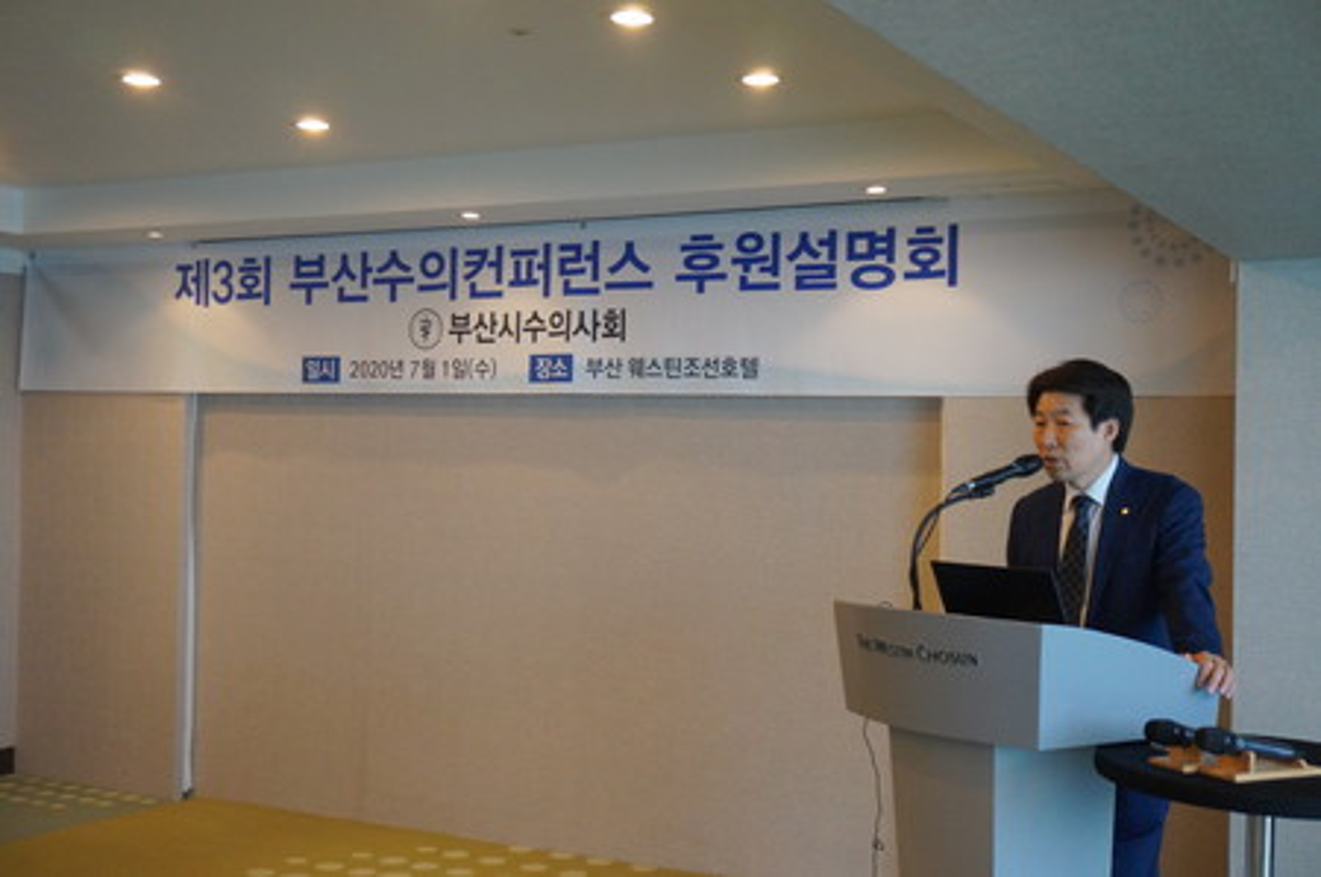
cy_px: 438
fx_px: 1594
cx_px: 660
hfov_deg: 45.0
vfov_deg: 30.8
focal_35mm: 44
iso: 1600
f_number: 4.5
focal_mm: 29
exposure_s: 1/160
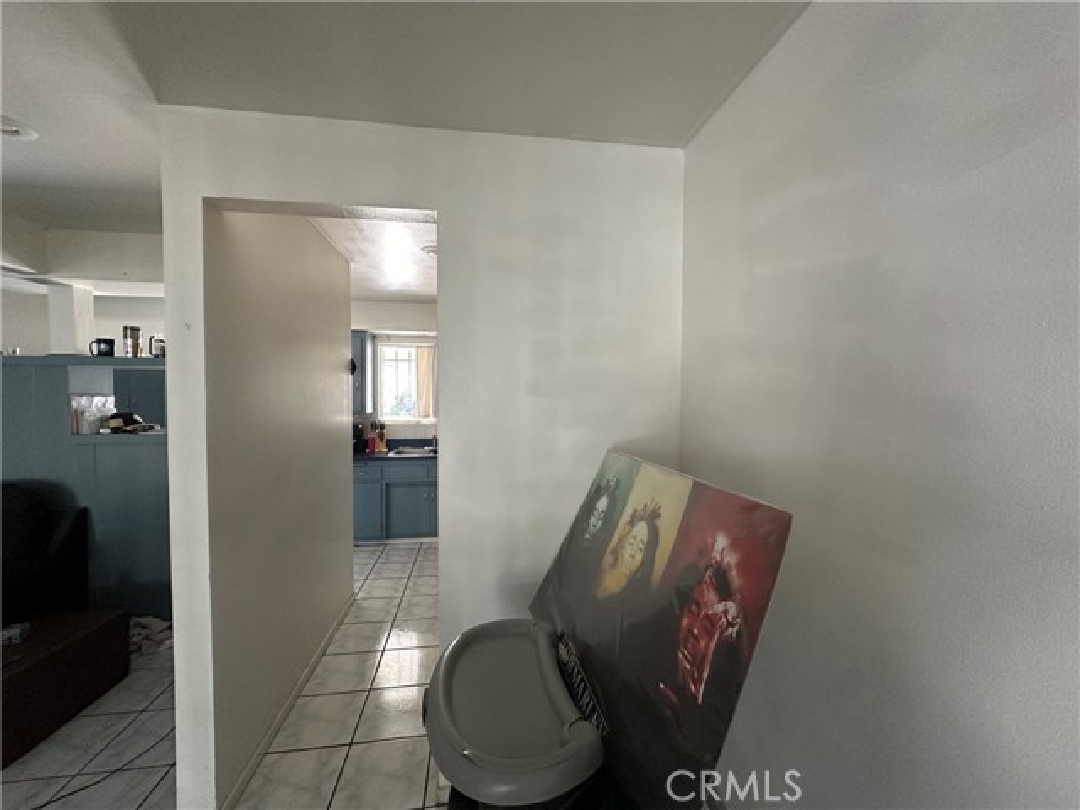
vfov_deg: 85.7
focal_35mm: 14
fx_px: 437
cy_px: 405
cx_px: 540
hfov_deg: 102.1
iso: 320
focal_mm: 2.22
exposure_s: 1/60
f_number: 2.2
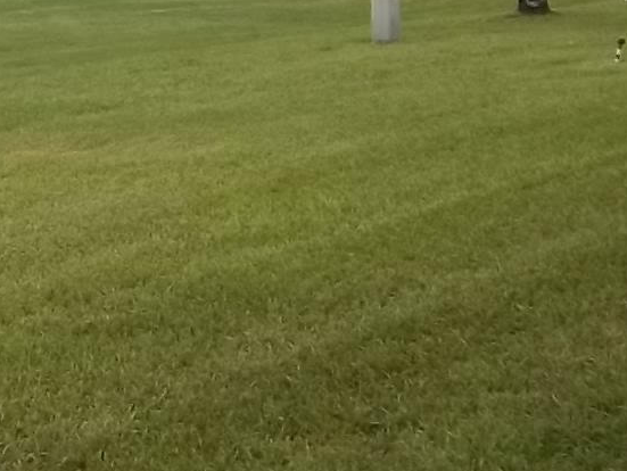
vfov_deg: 13.8
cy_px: -104
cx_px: 42
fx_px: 1885
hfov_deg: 18.5
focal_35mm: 104
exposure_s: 1/125
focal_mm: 5.05
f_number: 7.86
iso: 64
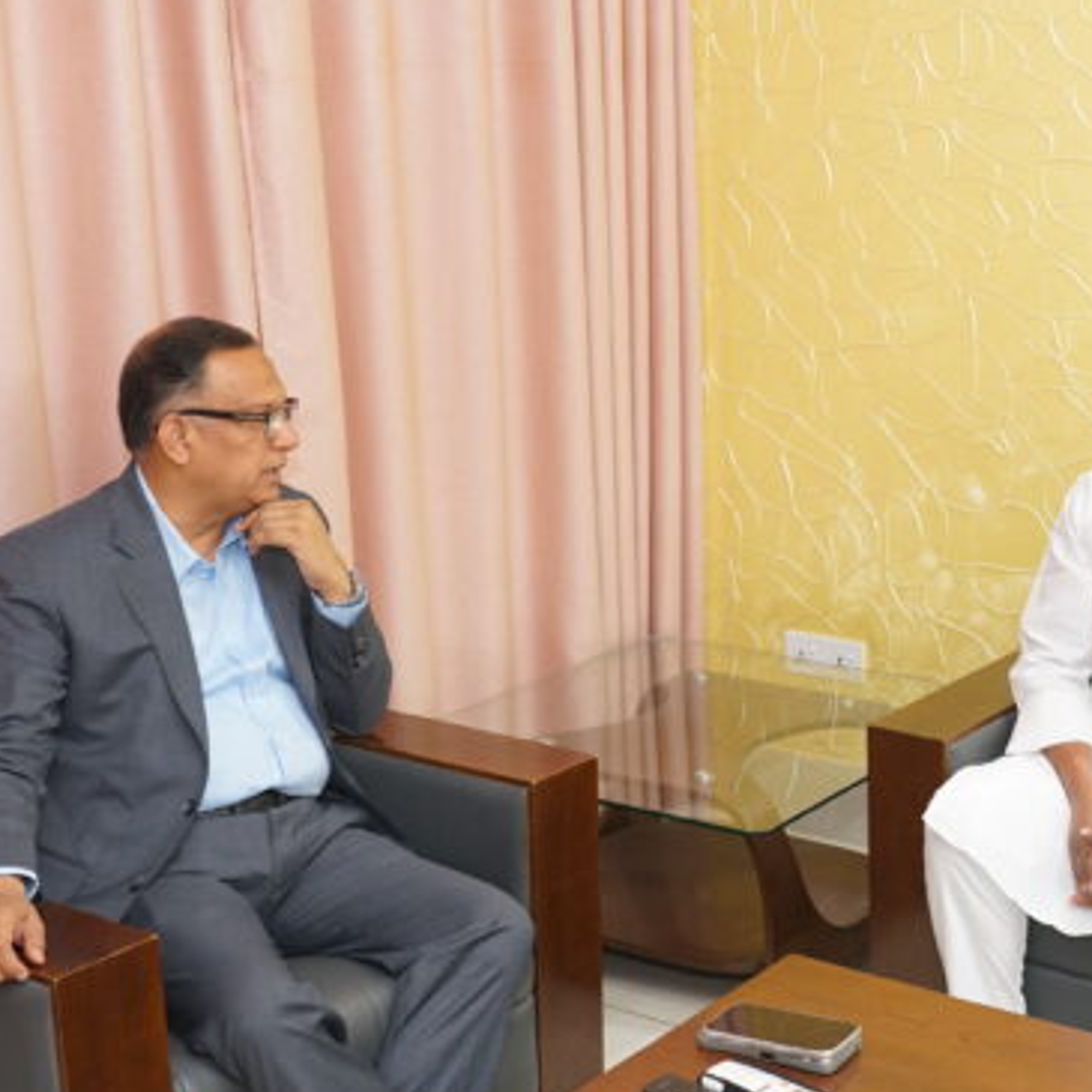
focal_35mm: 59
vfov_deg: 29.1
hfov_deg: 28.2
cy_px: 583
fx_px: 2106
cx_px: 933
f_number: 5
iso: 1600
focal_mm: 33
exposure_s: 1/100
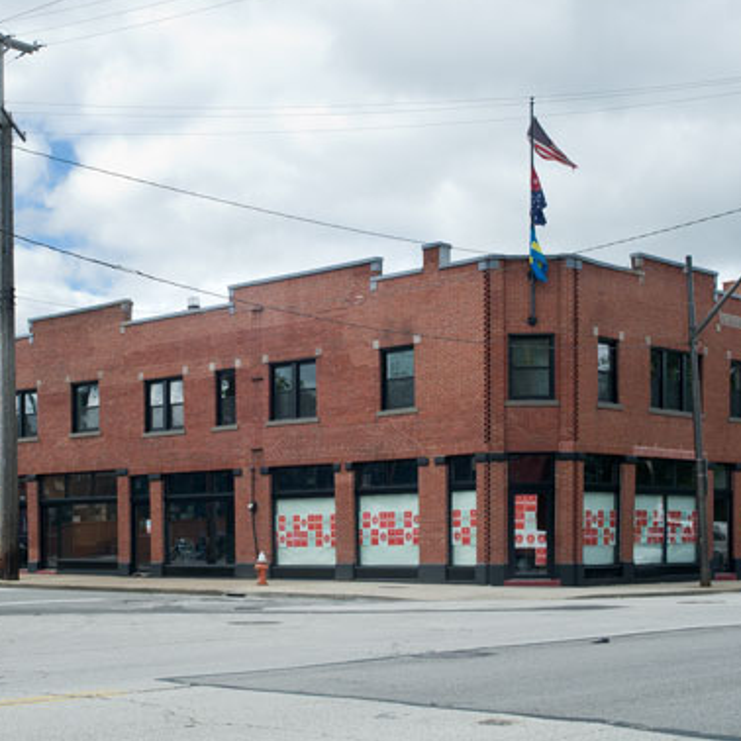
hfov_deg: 30.1
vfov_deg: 30.2
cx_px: 272
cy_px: 366
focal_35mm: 57
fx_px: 1372
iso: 400
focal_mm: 29
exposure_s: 1/400
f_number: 9
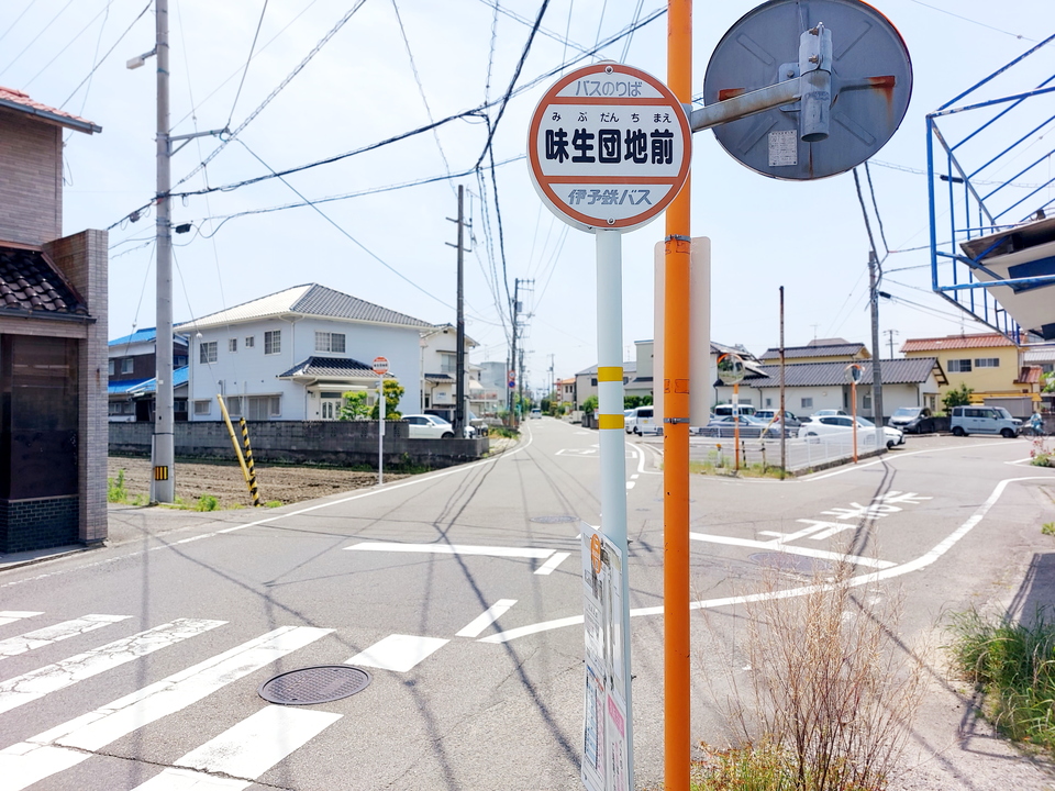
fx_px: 731
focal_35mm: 24
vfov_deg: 56.8
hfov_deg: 71.6
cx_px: 528
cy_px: 396
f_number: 1.8
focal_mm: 5.23
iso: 25
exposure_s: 1/1202
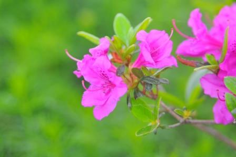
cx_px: 118
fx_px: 904
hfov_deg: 14.9
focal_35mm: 138
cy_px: 78
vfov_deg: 9.9
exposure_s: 1/80
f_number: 4.5
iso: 400
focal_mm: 92
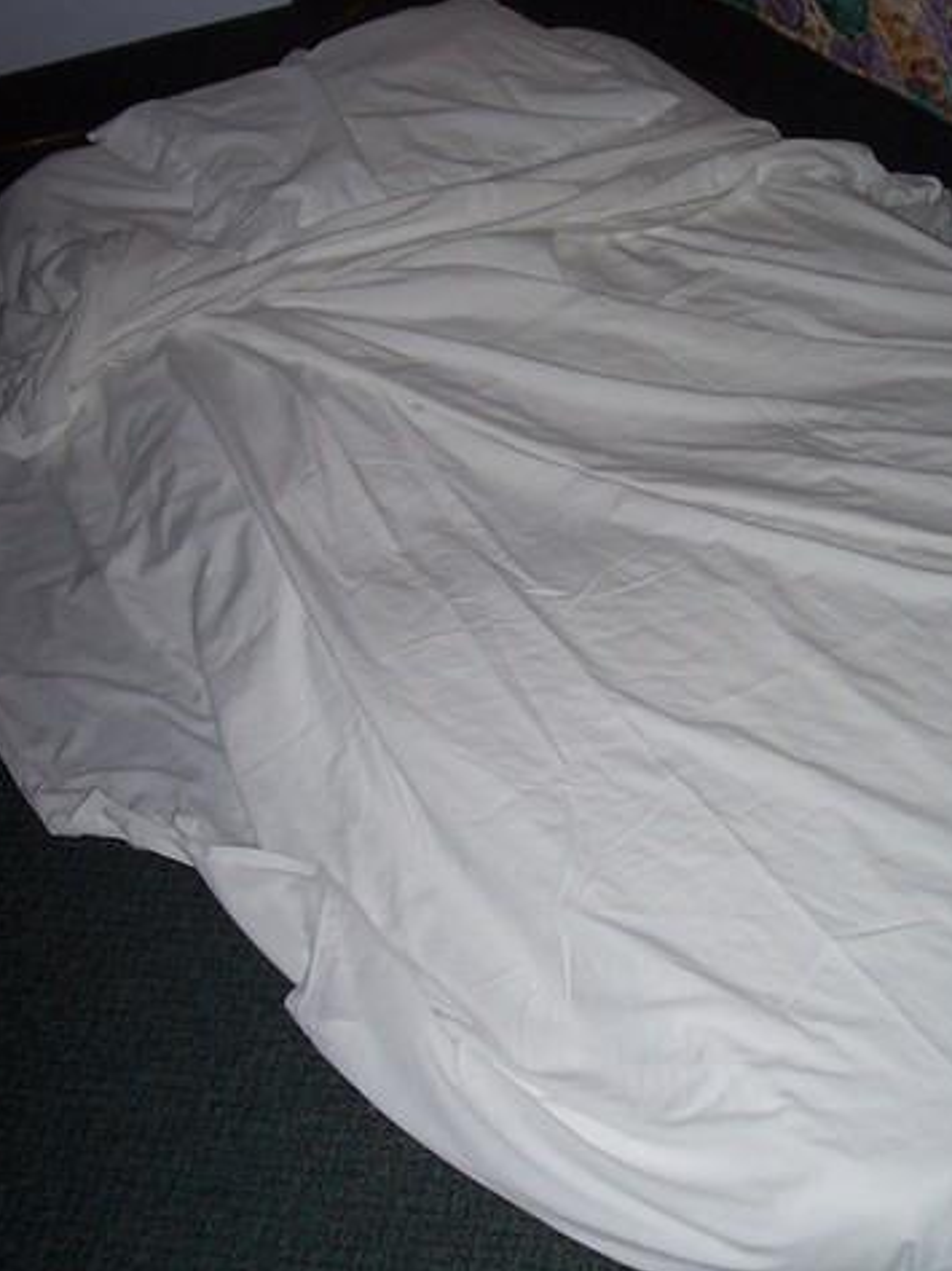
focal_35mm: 50
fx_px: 1835
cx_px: 601
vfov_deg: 38.1
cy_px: 550
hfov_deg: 29.0
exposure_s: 1/60
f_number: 2.8
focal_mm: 5.6
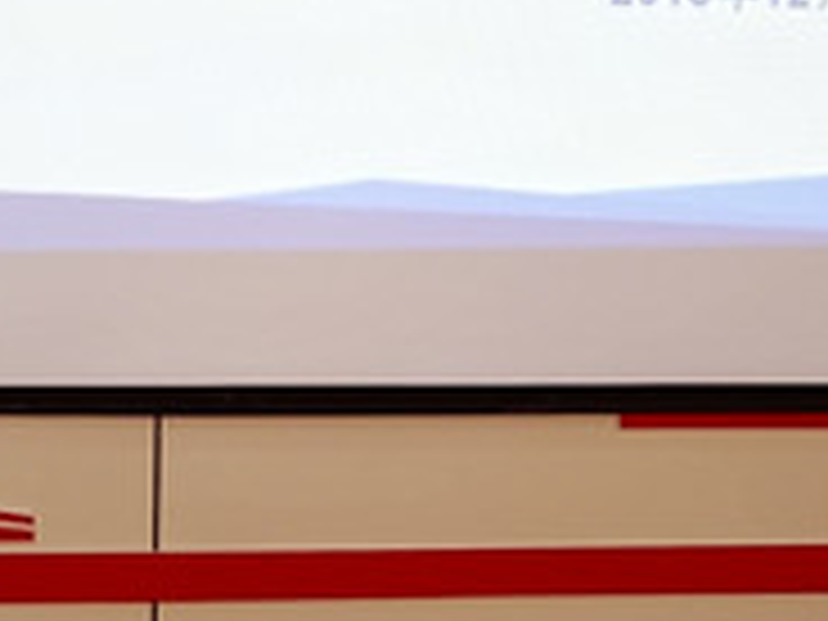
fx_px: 2344
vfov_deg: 15.0
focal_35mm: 98
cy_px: 117
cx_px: -45
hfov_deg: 19.3
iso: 240
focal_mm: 3.95
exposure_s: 1/100
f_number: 1.8
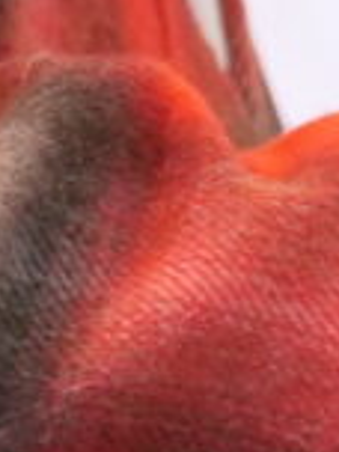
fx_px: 8566
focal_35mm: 656
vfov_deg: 3.0
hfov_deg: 2.2
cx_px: 1109
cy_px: 268
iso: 2000
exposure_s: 1/80
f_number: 2.8
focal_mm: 49
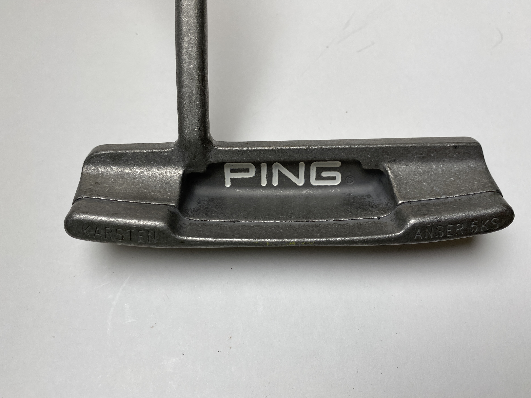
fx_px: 430
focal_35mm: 28
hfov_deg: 63.4
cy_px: 195
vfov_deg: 49.7
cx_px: 270
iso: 32
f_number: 1.8
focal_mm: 4.25
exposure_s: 1/308
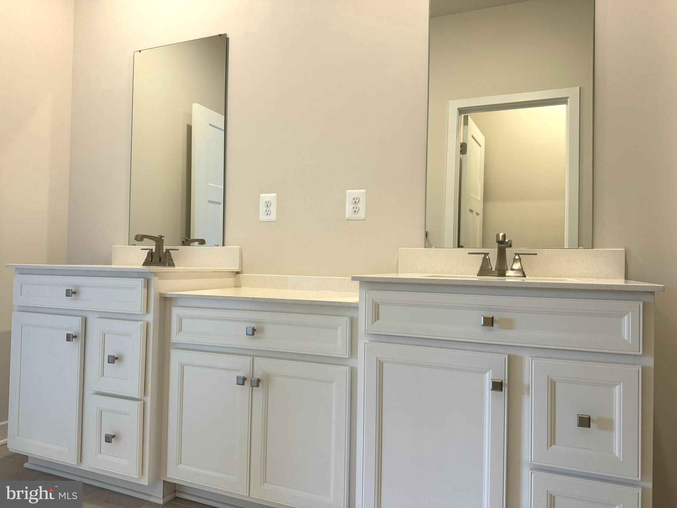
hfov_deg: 71.6
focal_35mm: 24
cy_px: 254
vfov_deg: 56.8
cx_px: 338
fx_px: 469
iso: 160
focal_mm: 6.86
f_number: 1.78
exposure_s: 1/120
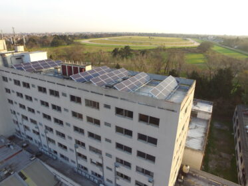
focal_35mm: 20
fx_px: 143
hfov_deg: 81.7
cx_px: 124
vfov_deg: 66.0
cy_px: 93
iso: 100
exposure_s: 1/210
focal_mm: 3.61
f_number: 2.8
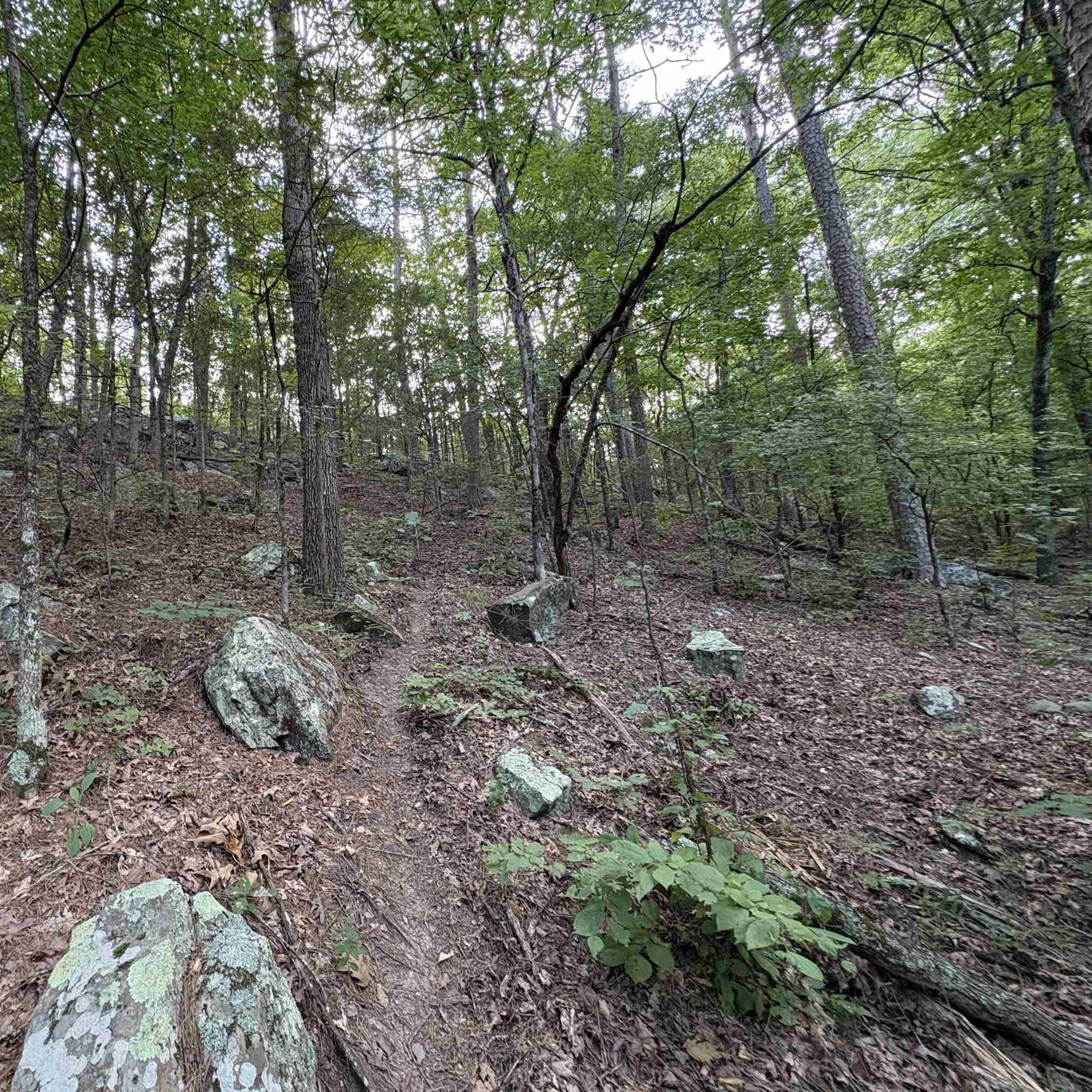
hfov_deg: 80.6
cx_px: 346
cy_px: 561
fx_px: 607
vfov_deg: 83.9
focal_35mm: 17
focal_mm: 2.22
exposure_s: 1/60
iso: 320
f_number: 2.2
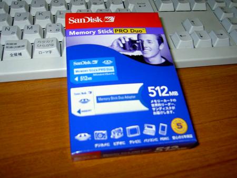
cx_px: 118
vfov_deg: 41.8
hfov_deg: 53.9
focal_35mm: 34
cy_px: 89
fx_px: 233
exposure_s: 1/60
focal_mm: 5.6
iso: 100
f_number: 2.8
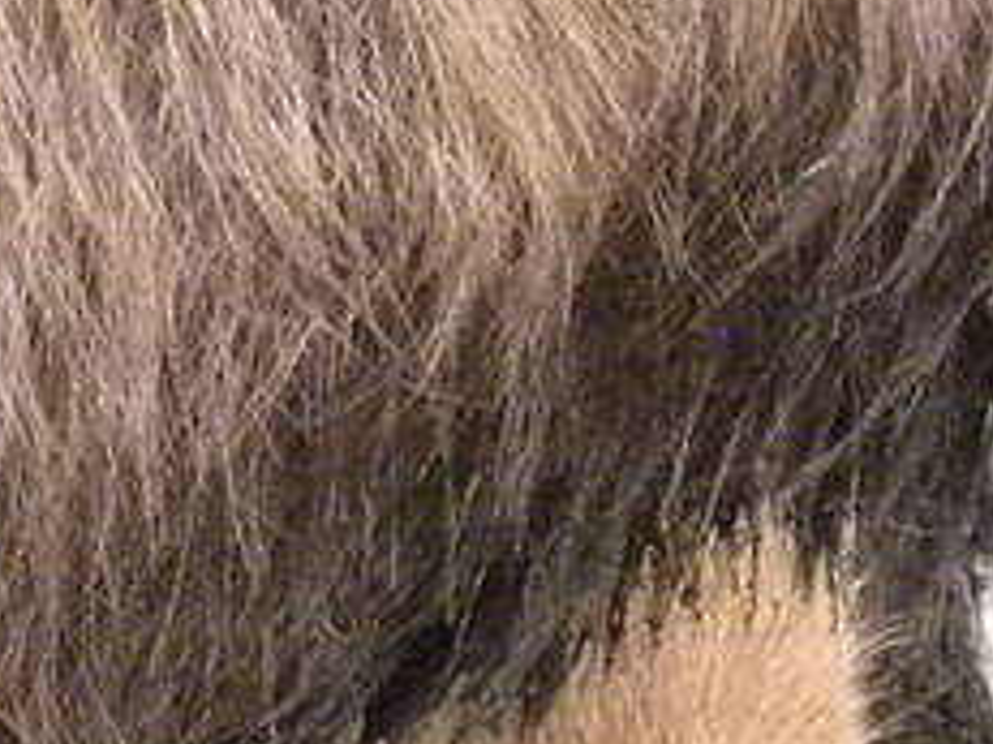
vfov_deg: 2.1
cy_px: -654
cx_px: 142
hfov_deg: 2.9
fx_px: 19869
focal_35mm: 693
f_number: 5.1
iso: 571
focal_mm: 17.7
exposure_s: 1/121
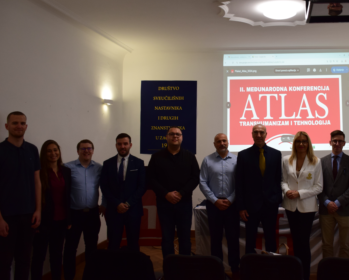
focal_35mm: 38
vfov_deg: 39.1
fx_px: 393
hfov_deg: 46.8
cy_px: 133
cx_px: 247
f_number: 3.5
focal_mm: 18
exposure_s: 1/30
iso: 500
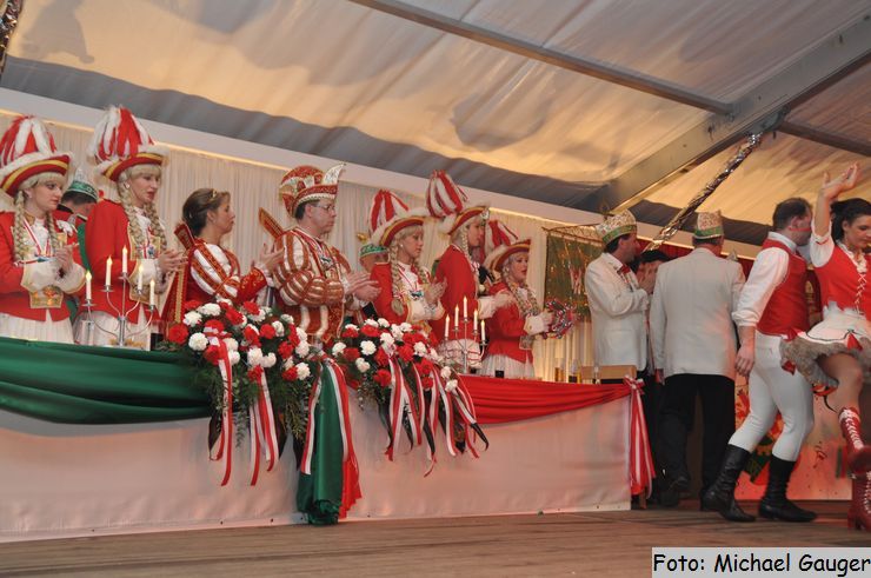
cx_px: 436
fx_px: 1160
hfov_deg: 41.2
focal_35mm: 48
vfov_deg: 28.0
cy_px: 289
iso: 640
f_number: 5.6
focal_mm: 32
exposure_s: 1/60
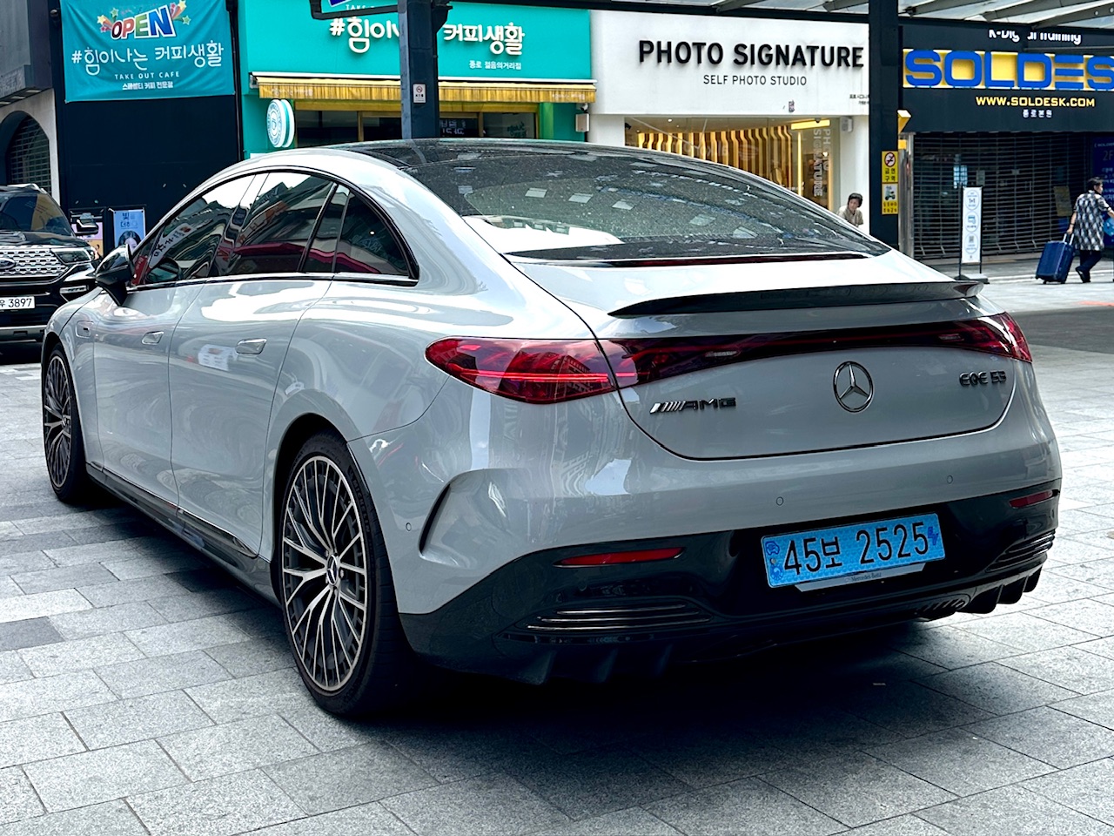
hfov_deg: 71.6
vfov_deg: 56.8
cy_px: 418
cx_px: 557
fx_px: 772
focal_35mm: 24
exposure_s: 1/1009
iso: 80
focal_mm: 6.86
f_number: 1.78
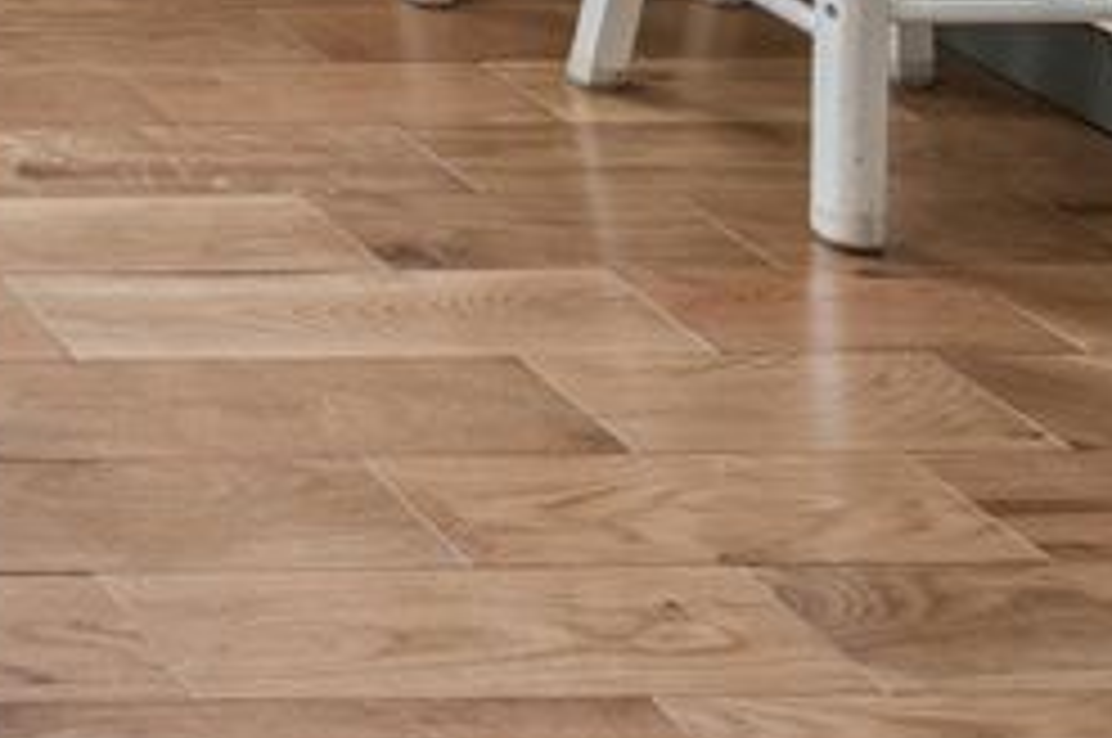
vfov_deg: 12.5
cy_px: -1091
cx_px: -1292
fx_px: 2560
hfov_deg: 16.4
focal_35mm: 83
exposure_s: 1/10
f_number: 10
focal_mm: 16
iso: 400
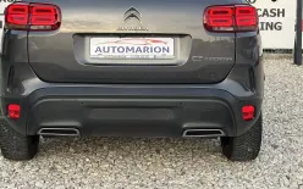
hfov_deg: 27.8
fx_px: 611
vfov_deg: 17.5
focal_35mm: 74
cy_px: 38
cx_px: 132
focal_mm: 6.86
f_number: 1.78
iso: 64
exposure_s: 1/345
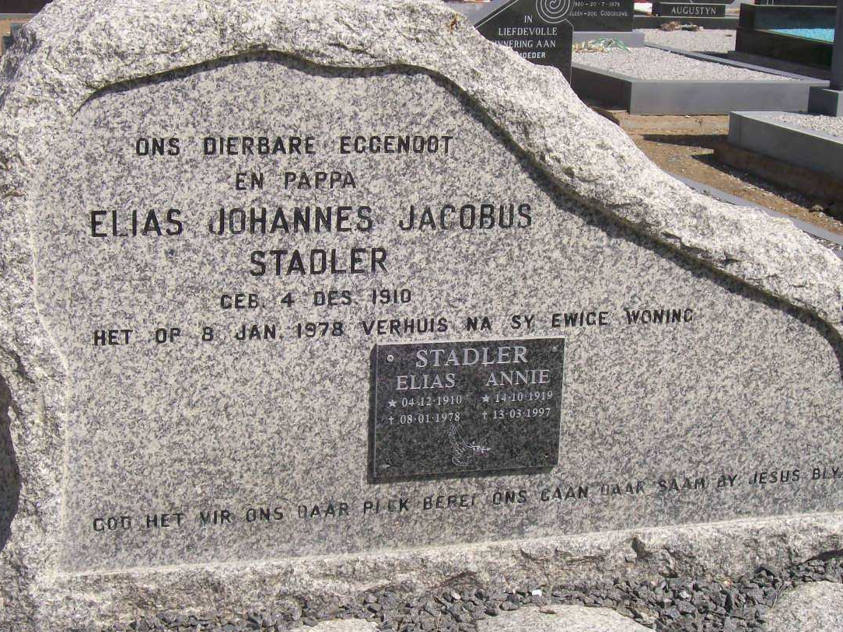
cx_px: 419
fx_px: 1510
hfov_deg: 31.2
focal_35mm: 62
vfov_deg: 23.6
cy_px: 325
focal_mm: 9.4
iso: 80
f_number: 6
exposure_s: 1/604
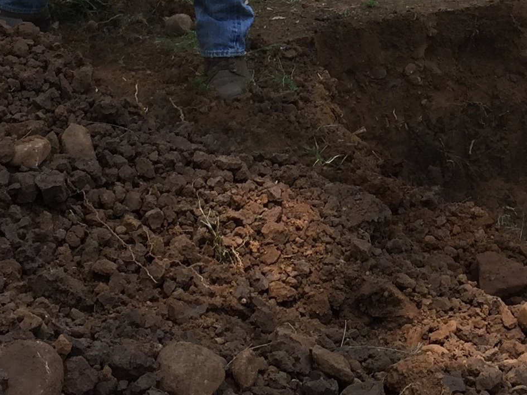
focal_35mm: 100
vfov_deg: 14.0
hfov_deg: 19.4
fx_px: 1522
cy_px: -166
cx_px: 441
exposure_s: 1/388
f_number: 2.2
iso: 32
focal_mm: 4.15
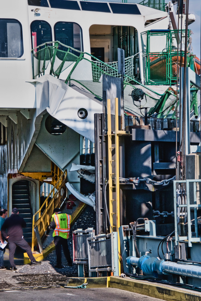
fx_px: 1455
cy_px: 150
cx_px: 100
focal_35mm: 174
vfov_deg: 11.8
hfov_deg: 7.9
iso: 640
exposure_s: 1/1000
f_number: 11
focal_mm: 116
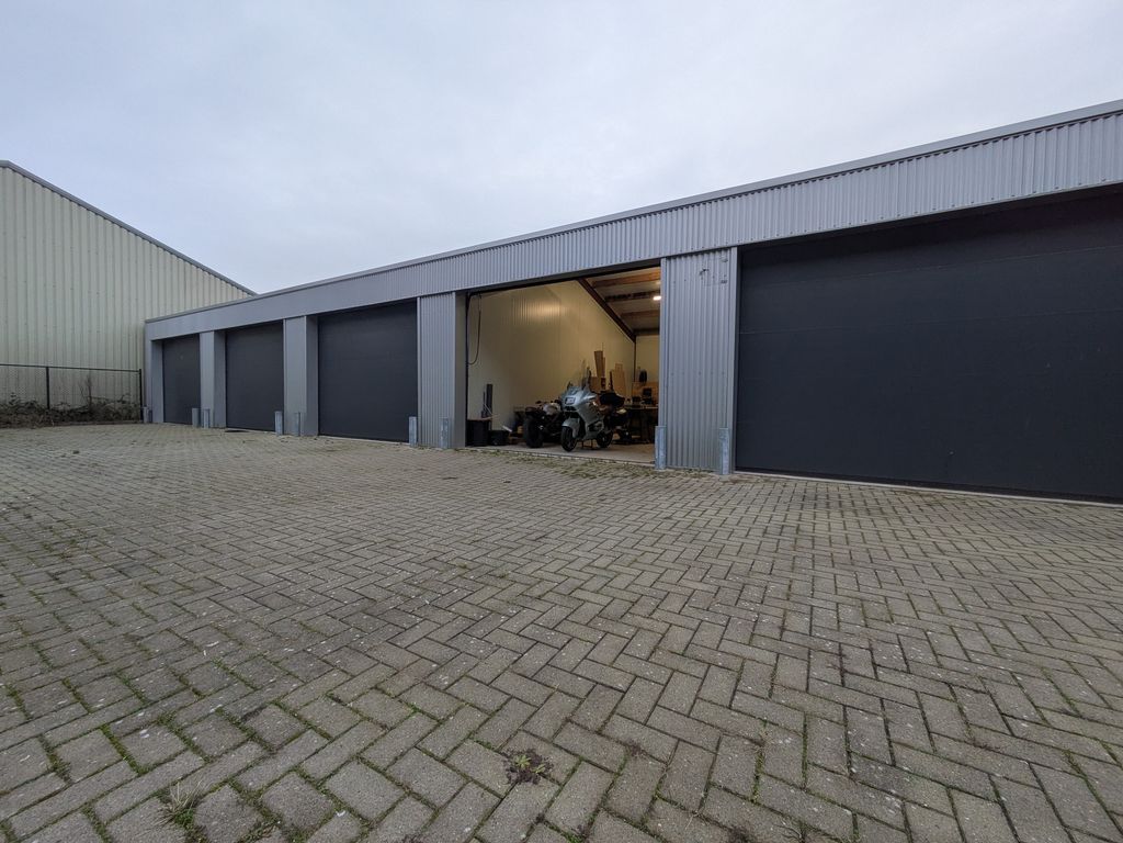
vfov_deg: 85.7
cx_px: 562
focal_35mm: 14
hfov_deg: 102.1
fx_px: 454
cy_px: 422
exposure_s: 1/100
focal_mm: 1.83
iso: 69
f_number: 2.2
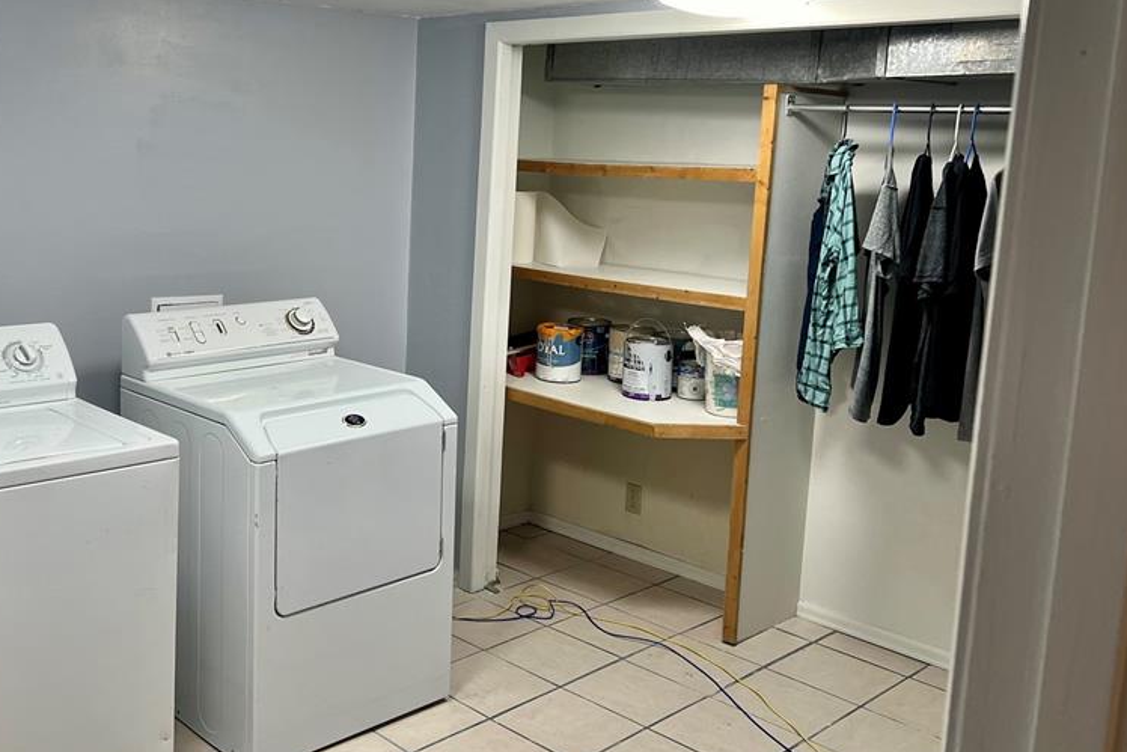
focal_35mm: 37
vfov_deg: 35.8
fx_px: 1158
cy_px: 284
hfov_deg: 50.8
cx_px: 363
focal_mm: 5.7
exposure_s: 1/120
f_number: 1.5
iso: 125
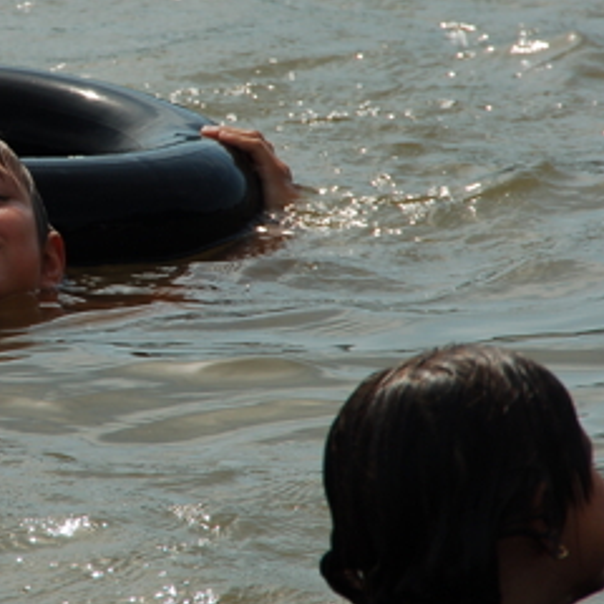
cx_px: -10
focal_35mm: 584
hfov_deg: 3.0
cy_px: 169
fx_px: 11529
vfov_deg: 3.0
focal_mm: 200
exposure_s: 1/500
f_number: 10
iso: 200
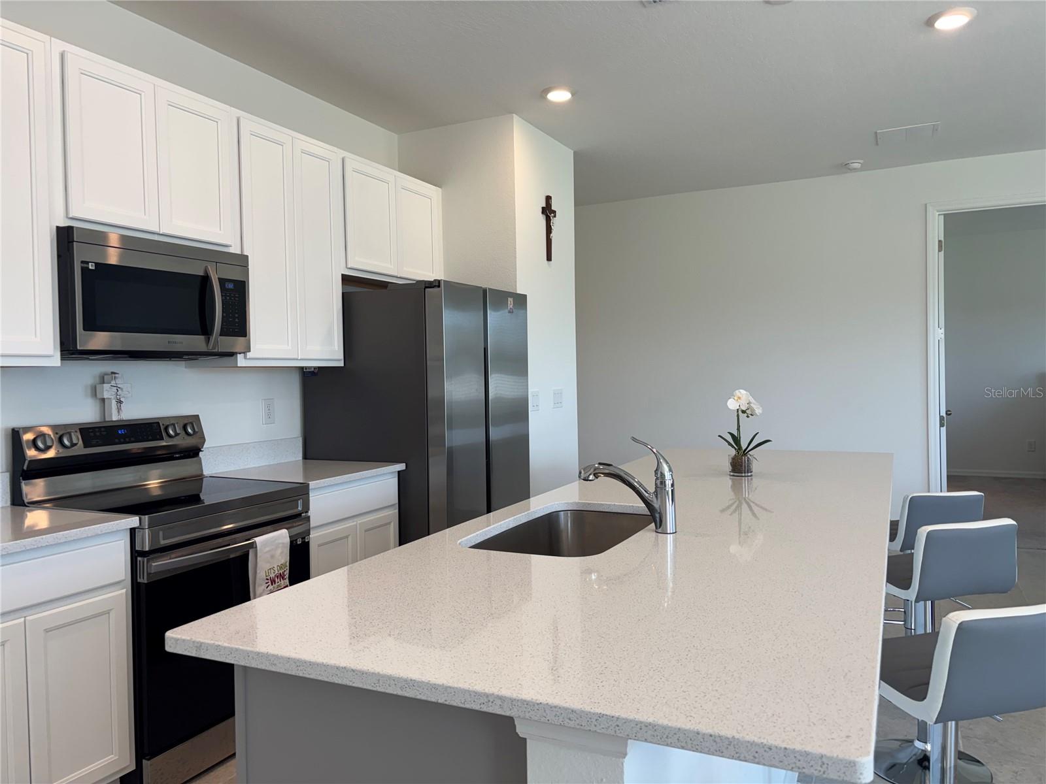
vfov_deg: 53.1
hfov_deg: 67.3
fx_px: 786
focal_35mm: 26
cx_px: 523
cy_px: 392
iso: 50
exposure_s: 1/120
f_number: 1.6
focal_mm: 5.96
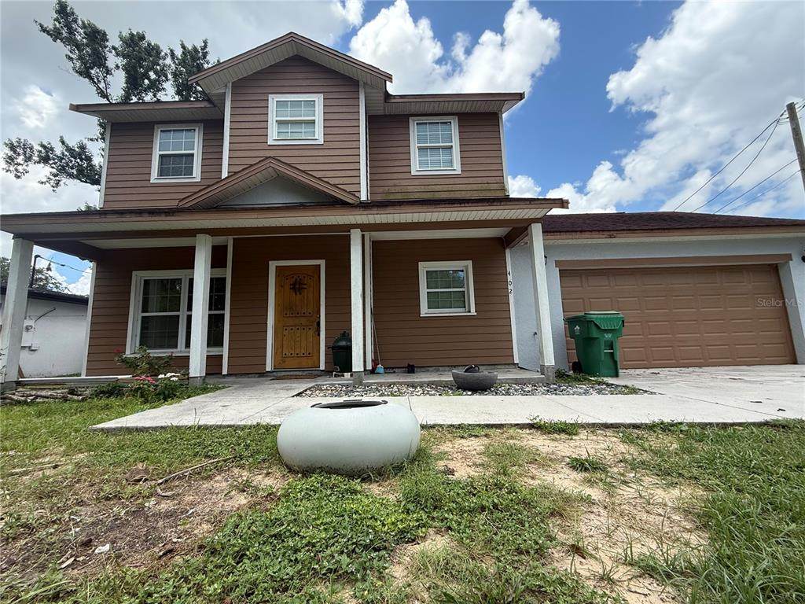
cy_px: 302
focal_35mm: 14
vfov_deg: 85.7
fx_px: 326
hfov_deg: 102.1
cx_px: 402
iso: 64
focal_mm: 2.22
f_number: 2.2
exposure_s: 1/760
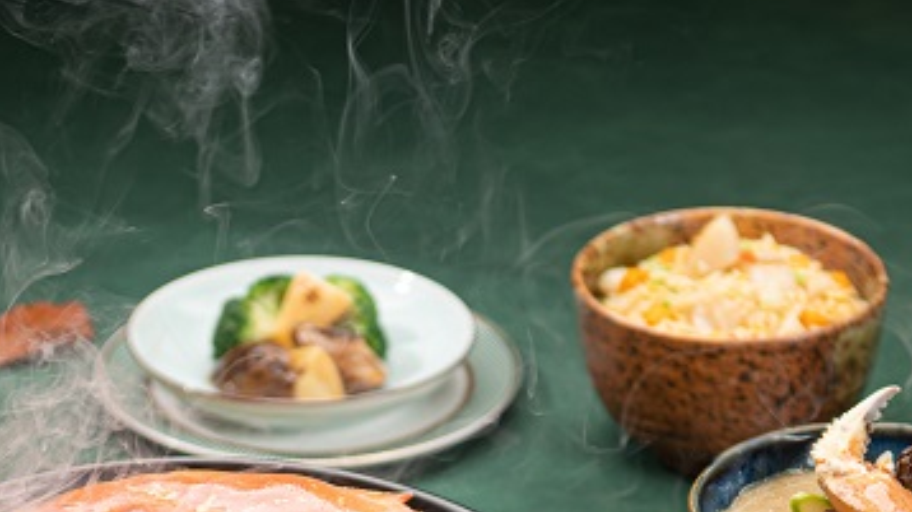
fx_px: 4955
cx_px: 474
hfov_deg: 10.5
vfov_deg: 5.9
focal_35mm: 205
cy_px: 746
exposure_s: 1/160
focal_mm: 70
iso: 64
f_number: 4
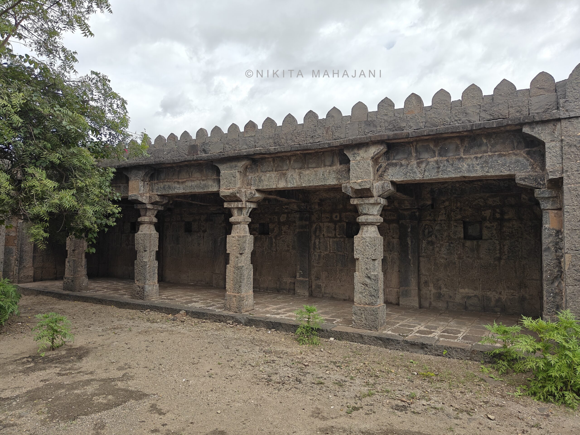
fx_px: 402
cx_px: 290
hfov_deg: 71.6
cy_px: 218
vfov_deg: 56.8
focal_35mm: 24
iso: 64
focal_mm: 5.59
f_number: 1.8
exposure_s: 1/2791
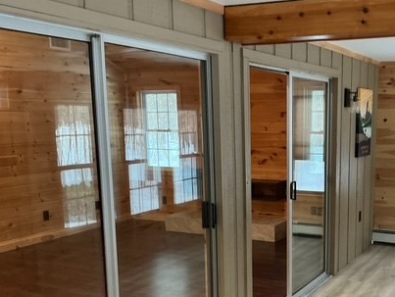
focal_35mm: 46
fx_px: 525
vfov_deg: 31.2
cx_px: 293
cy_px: 207
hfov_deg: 40.1
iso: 200
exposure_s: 1/60
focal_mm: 3
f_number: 1.8
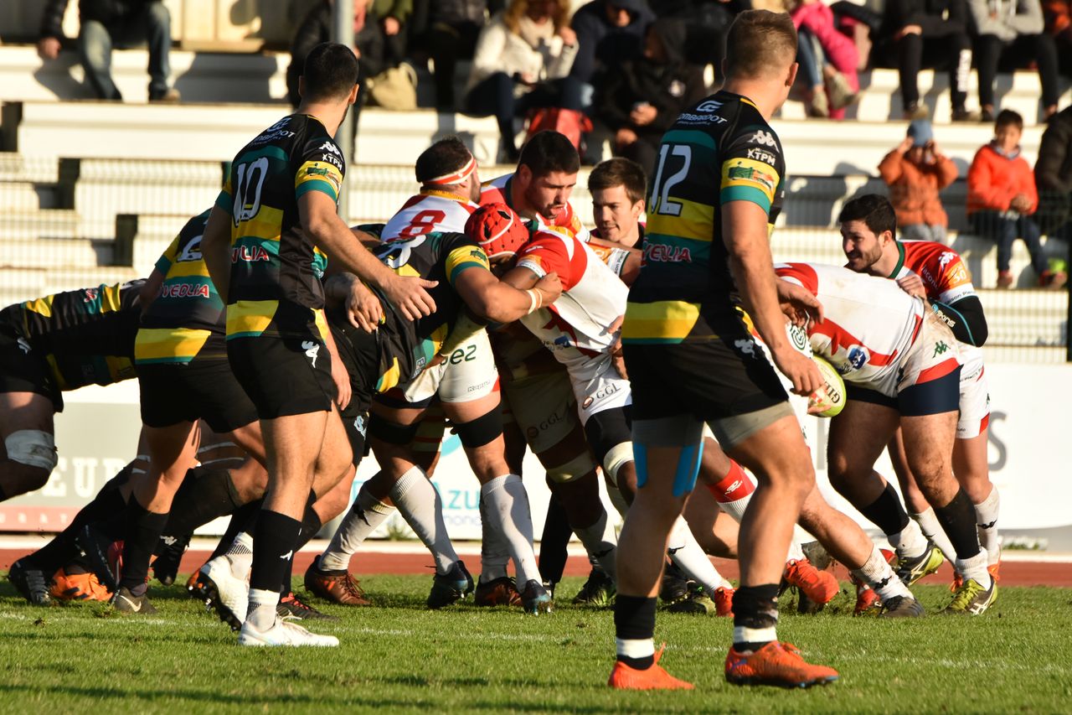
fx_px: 17863
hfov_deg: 3.4
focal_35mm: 600
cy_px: 358
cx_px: 536
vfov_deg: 2.3
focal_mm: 400
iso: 800
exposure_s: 1/1600
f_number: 10
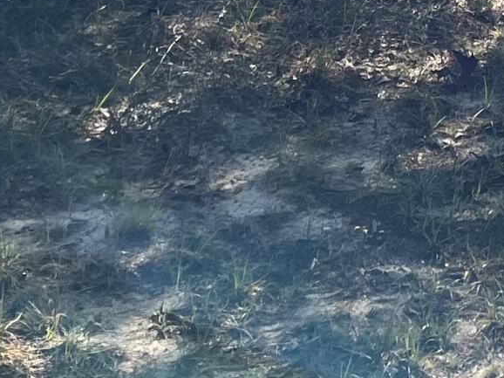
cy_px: -588
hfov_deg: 13.7
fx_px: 1965
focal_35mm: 135
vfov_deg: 9.5
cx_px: 771
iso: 50
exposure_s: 1/2268
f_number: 1.6
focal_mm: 5.1
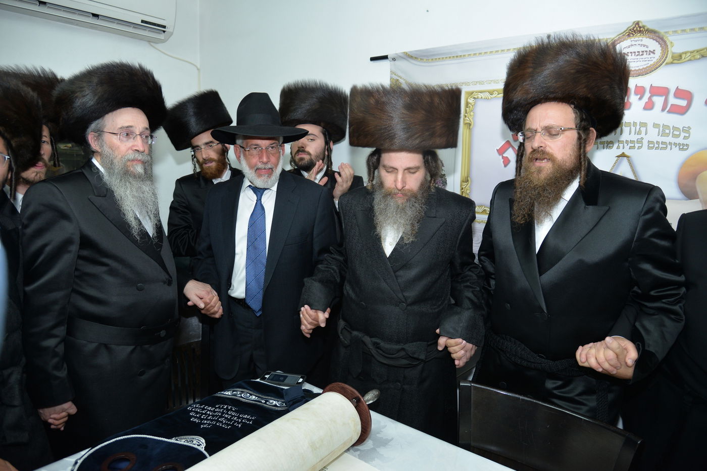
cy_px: 236
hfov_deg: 73.8
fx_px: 471
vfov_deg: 53.1
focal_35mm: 24
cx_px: 354
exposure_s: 1/100
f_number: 4
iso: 800
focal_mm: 24
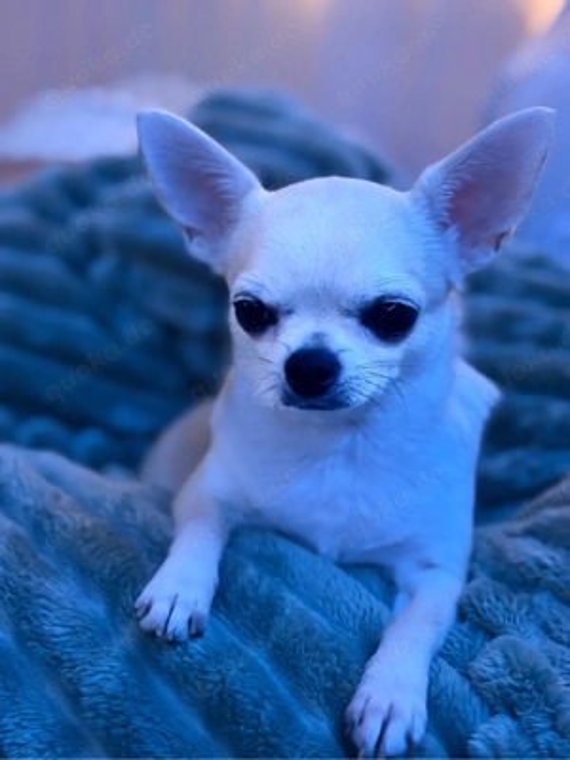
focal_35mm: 52
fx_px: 1142
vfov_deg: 36.8
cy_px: 380
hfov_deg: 28.0
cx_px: 285
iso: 400
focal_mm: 5.96
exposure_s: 1/25
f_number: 1.6
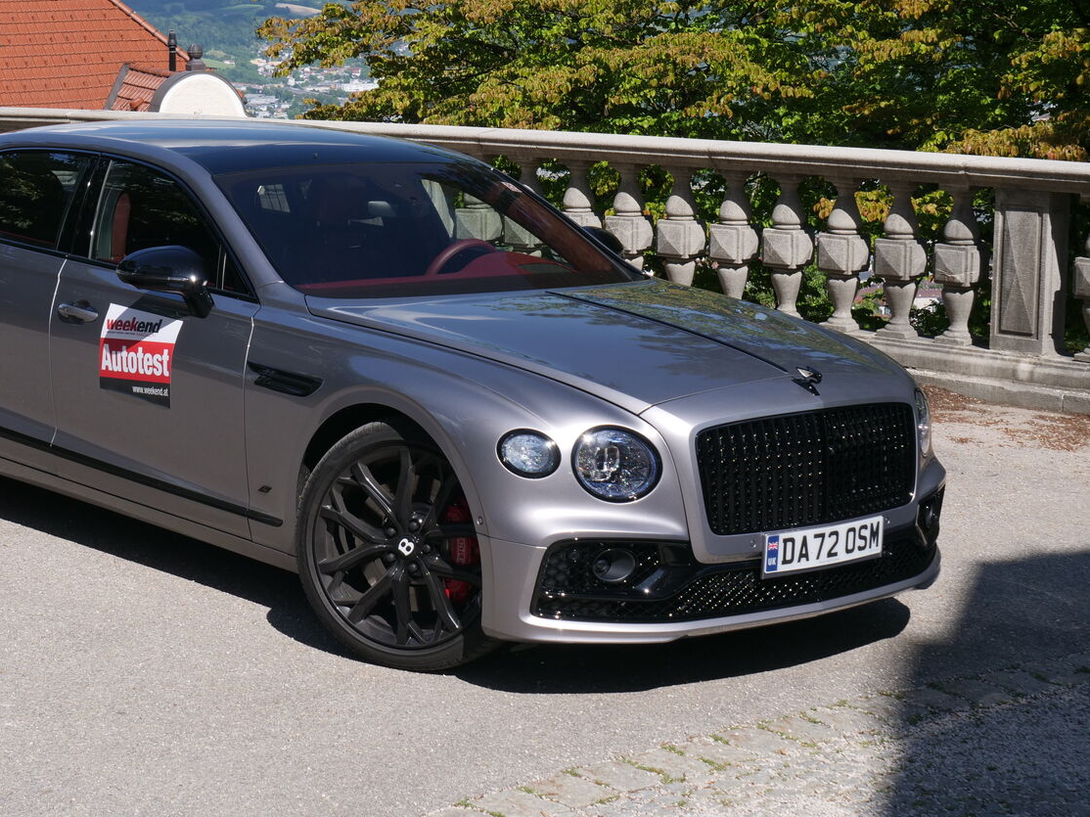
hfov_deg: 25.9
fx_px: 2361
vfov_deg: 19.6
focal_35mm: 75
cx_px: 406
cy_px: 328
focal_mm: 29
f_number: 6.3
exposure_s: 1/250
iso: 200
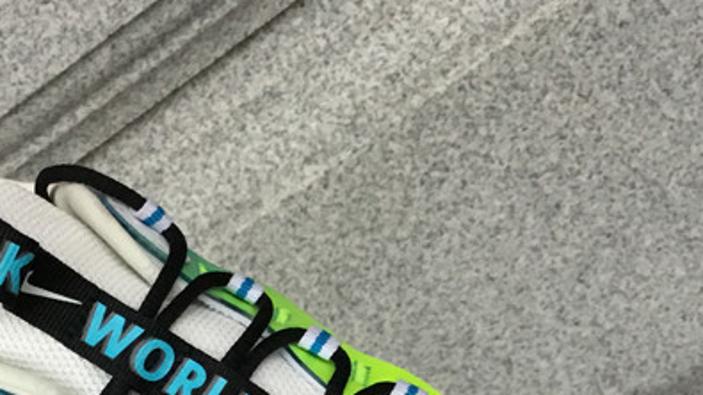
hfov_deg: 27.5
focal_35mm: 77
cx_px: 324
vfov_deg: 15.2
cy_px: 446
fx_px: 1435
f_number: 2.4
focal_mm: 3.3
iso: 40
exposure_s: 1/30
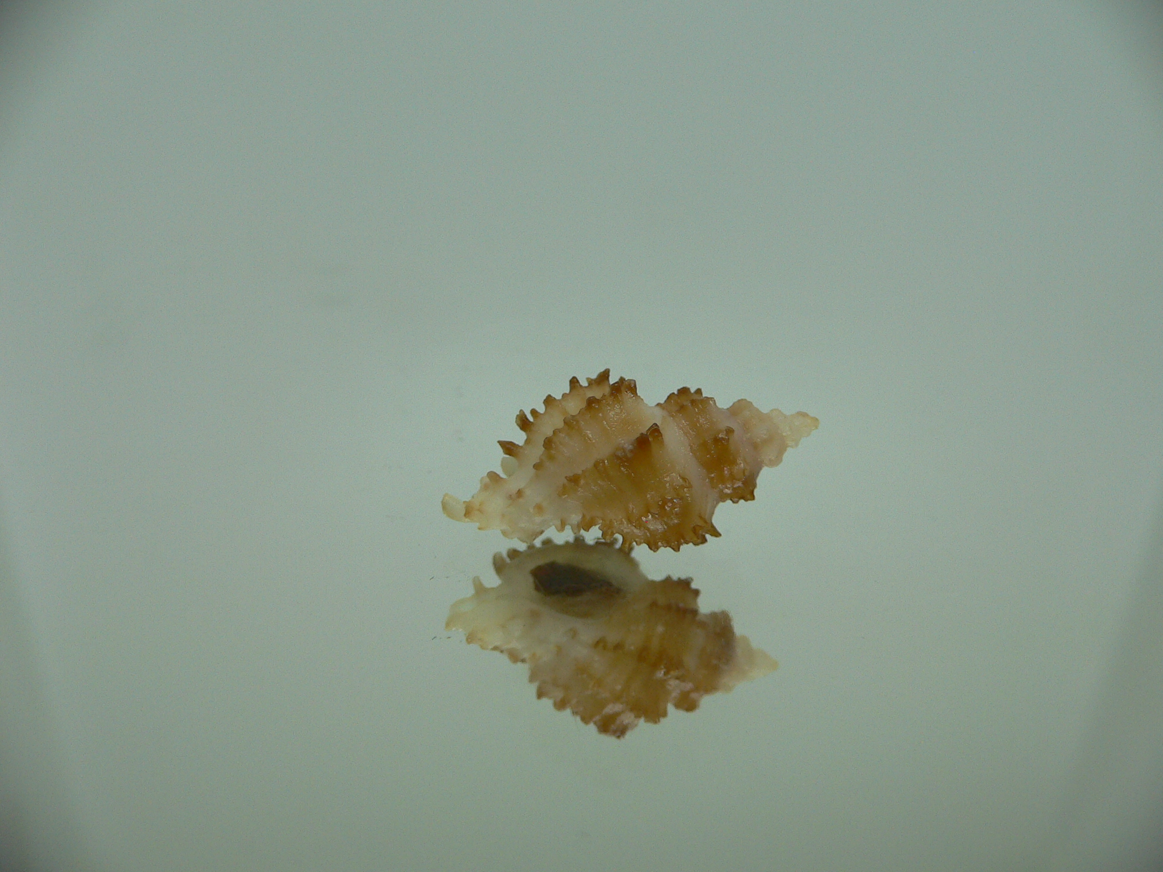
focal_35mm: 35
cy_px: 436
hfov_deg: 52.6
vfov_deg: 40.7
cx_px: 582
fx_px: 1176
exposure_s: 1/60
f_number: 2.8
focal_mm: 4.6
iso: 100
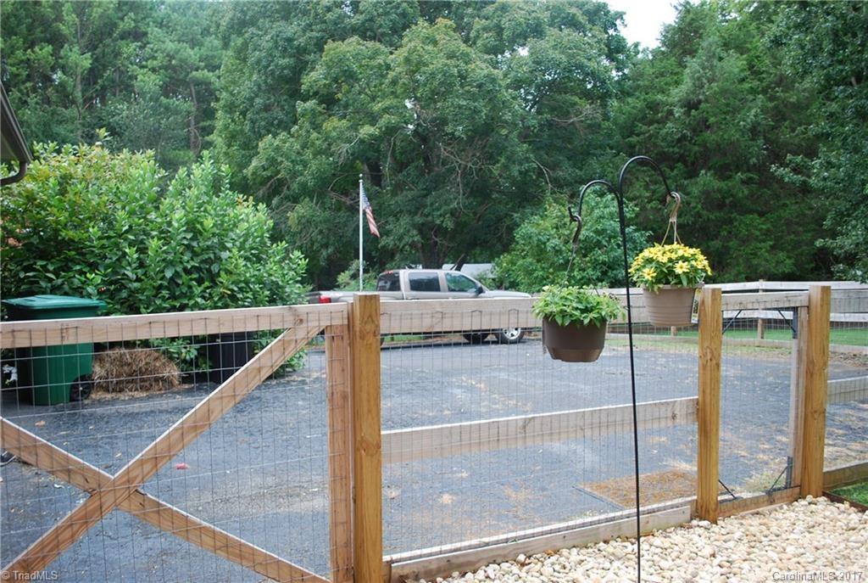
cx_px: 434
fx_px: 725
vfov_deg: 43.8
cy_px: 292
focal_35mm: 30
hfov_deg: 61.8
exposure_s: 1/50
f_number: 3.8
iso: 200
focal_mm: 20
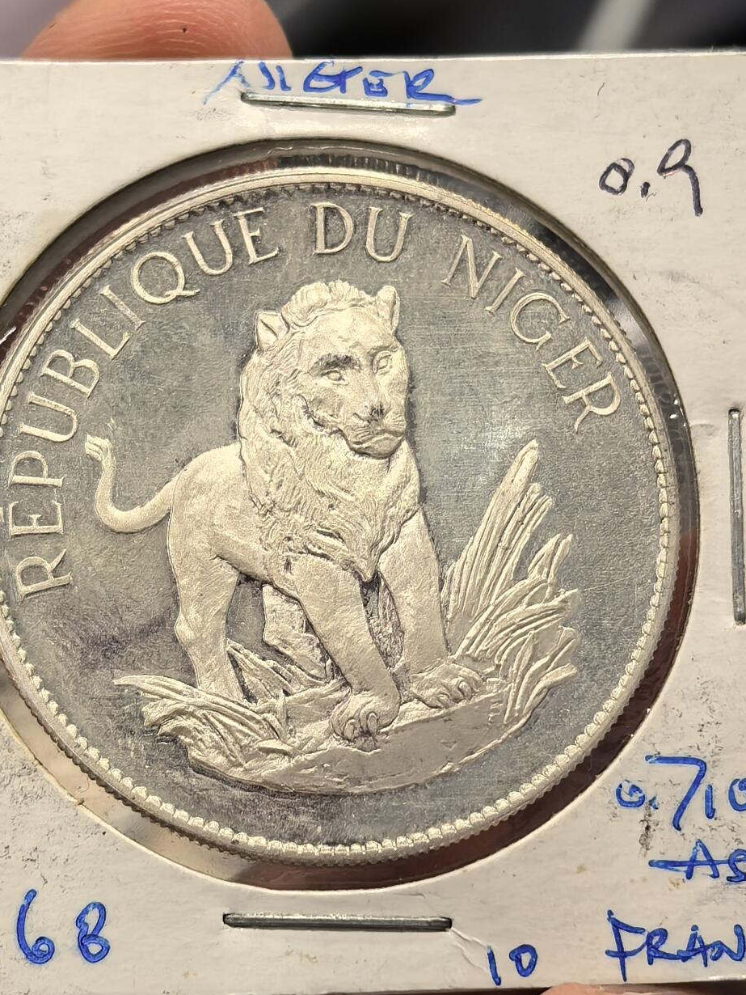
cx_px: 328
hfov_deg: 18.7
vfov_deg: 24.7
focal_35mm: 79
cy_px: 519
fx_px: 2269
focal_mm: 6.98
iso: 250
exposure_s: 1/100
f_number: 2
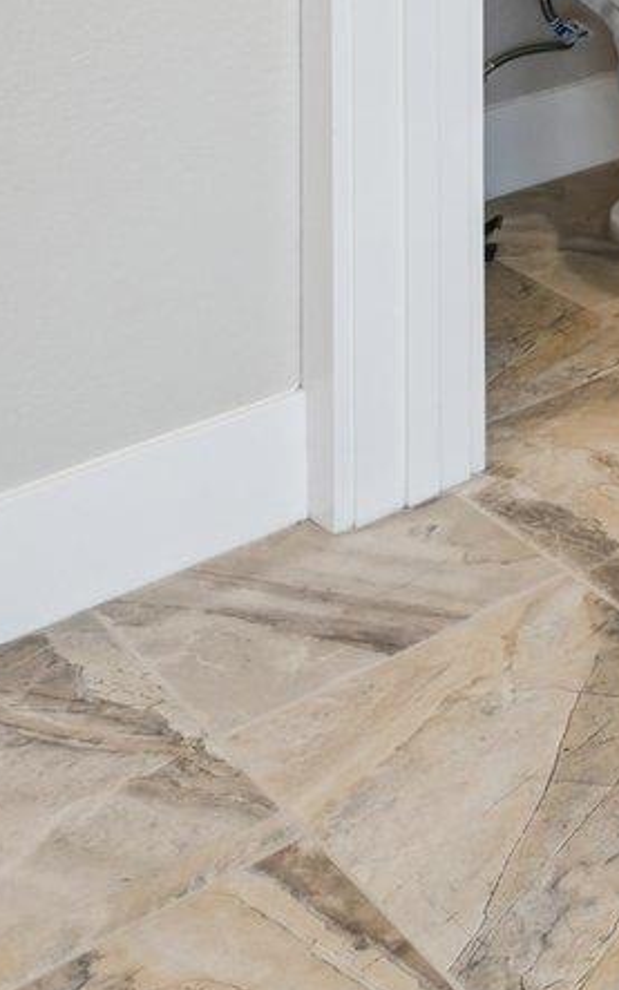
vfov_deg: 24.1
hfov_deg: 12.3
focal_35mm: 66
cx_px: 1716
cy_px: -515
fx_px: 1781
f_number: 8
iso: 640
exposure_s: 1/80
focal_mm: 14
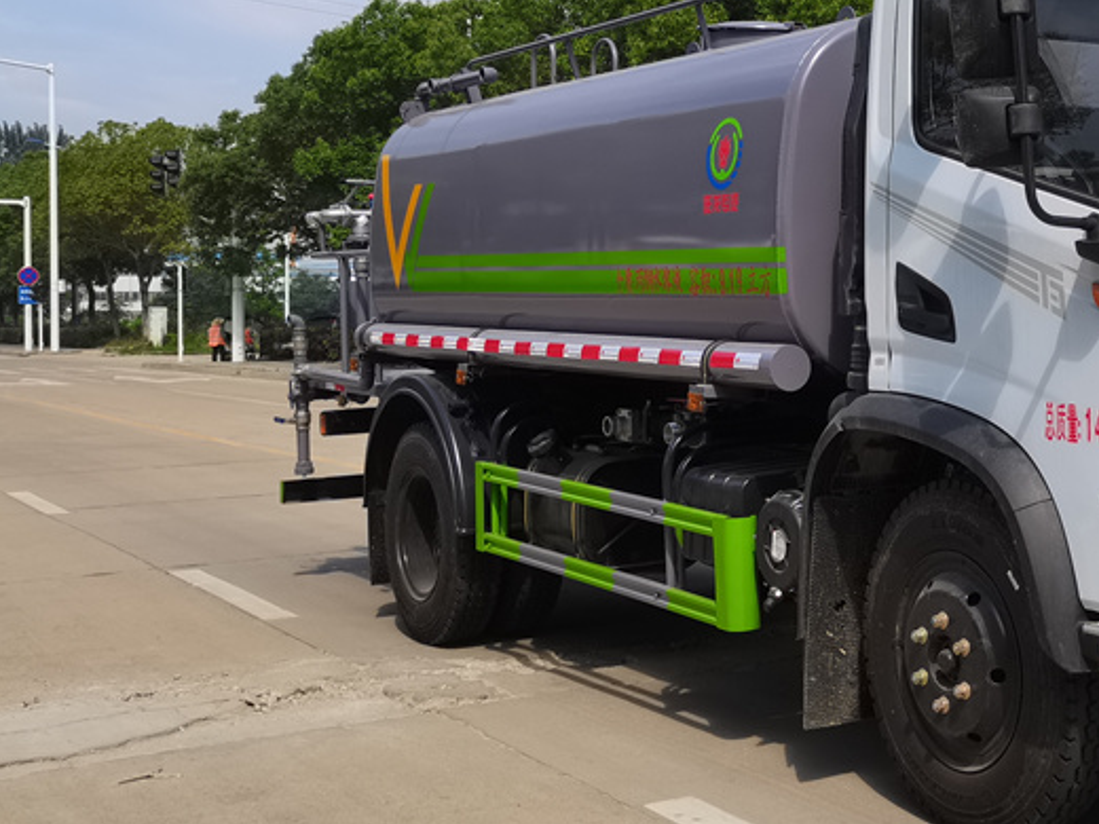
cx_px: 1008
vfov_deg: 26.4
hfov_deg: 33.0
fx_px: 1746
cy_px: 276
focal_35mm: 55
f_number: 1.8
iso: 50
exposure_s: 1/1181
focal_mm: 5.58
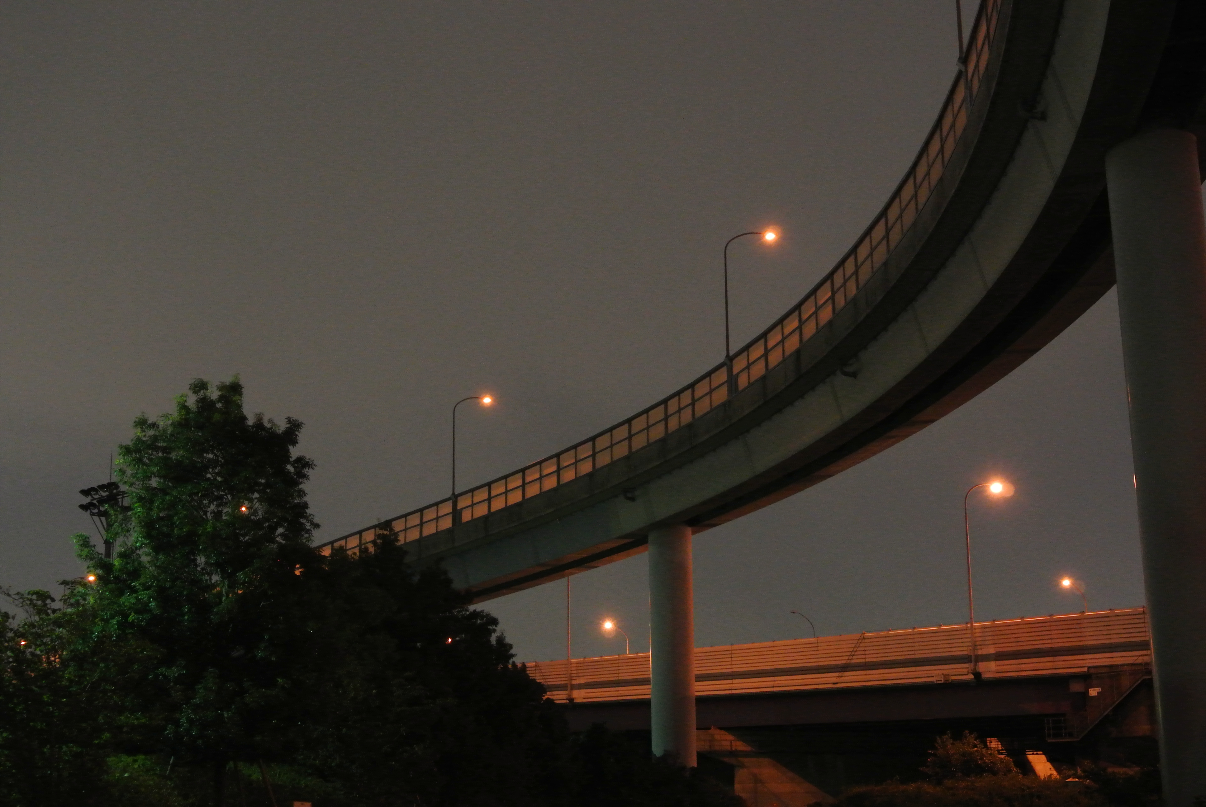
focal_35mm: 49
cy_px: 404
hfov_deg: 40.3
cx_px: 603
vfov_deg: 27.6
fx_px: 1643
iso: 1600
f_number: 5.6
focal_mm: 18.2
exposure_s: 1
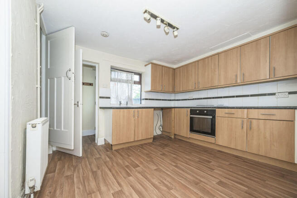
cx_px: 148
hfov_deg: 104.2
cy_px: 99
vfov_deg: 81.2
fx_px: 116
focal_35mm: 14
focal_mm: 14
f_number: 7.1
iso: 320
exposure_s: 1/125
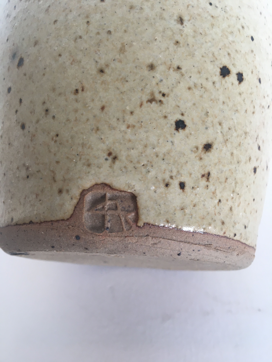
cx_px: 136
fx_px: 304
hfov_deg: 48.2
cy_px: 181
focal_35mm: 29
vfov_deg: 61.7
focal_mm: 4.15
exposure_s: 1/33
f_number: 2.2
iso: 64
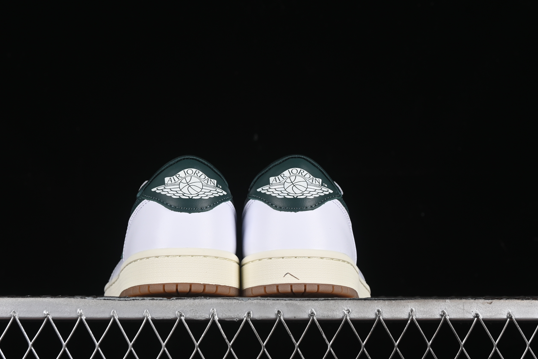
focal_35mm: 83
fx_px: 1240
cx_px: 243
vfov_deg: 16.5
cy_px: 174
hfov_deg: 24.5
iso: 160
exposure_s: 1/100
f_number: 8
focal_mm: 50
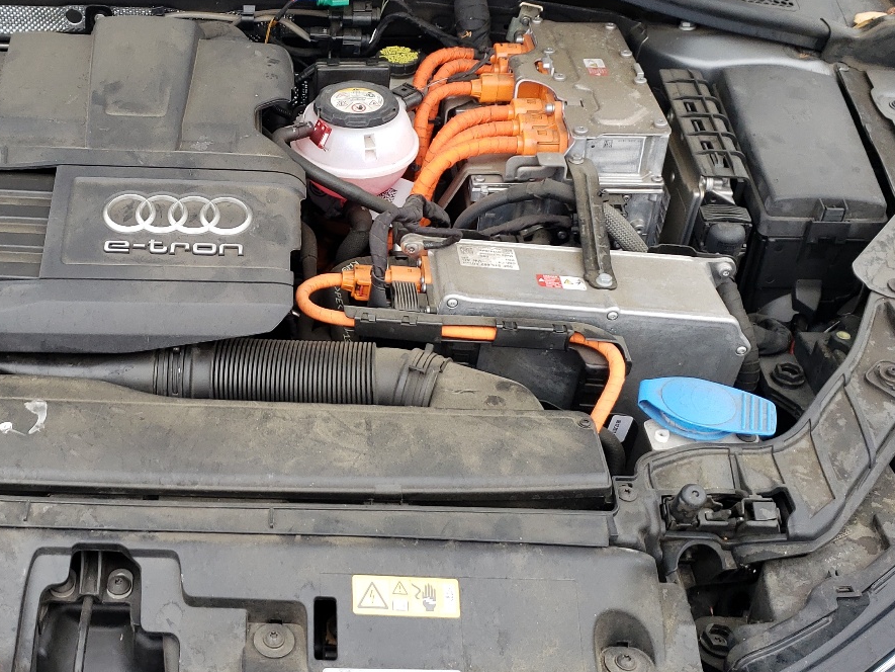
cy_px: 258
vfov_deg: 30.8
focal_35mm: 47
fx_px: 1215
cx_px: 230
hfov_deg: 39.4
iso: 50
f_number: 1.5
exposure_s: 1/588
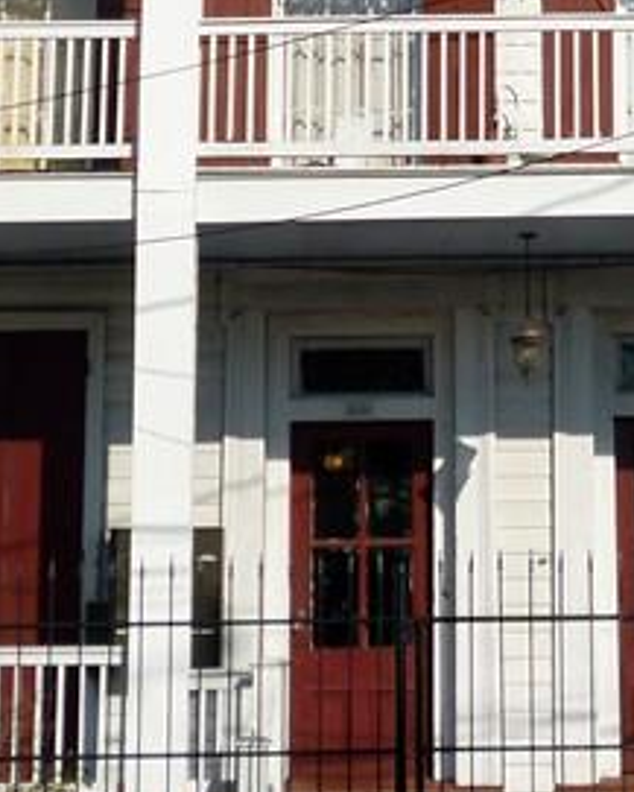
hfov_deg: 13.0
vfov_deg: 16.0
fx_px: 2766
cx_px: 529
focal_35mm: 118
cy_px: 35
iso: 100
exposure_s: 1/200
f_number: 10
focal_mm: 5.7
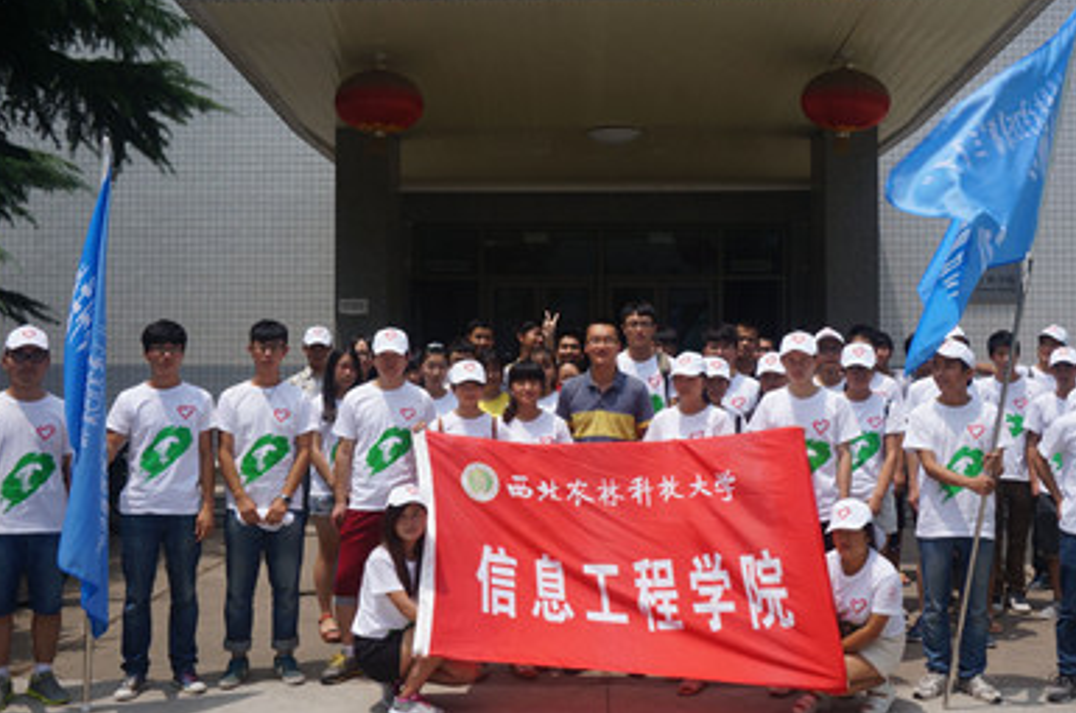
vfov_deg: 34.1
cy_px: 336
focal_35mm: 39
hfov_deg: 49.6
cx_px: 570
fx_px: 1163
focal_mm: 20
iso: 100
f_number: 13
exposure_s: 1/125
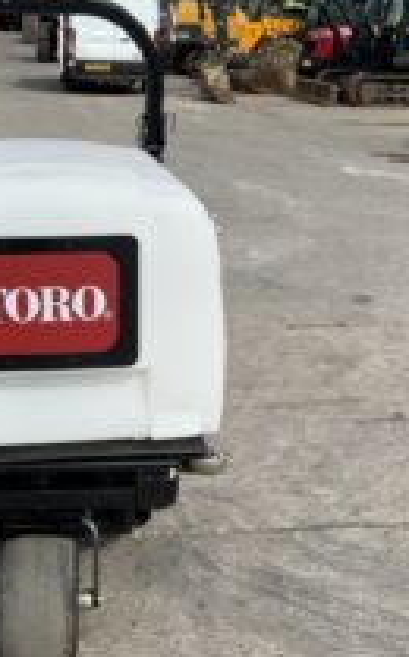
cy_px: 336
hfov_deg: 24.0
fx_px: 948
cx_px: 94
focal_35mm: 53
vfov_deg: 38.2
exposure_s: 1/1730
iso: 16
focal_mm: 3
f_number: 1.8
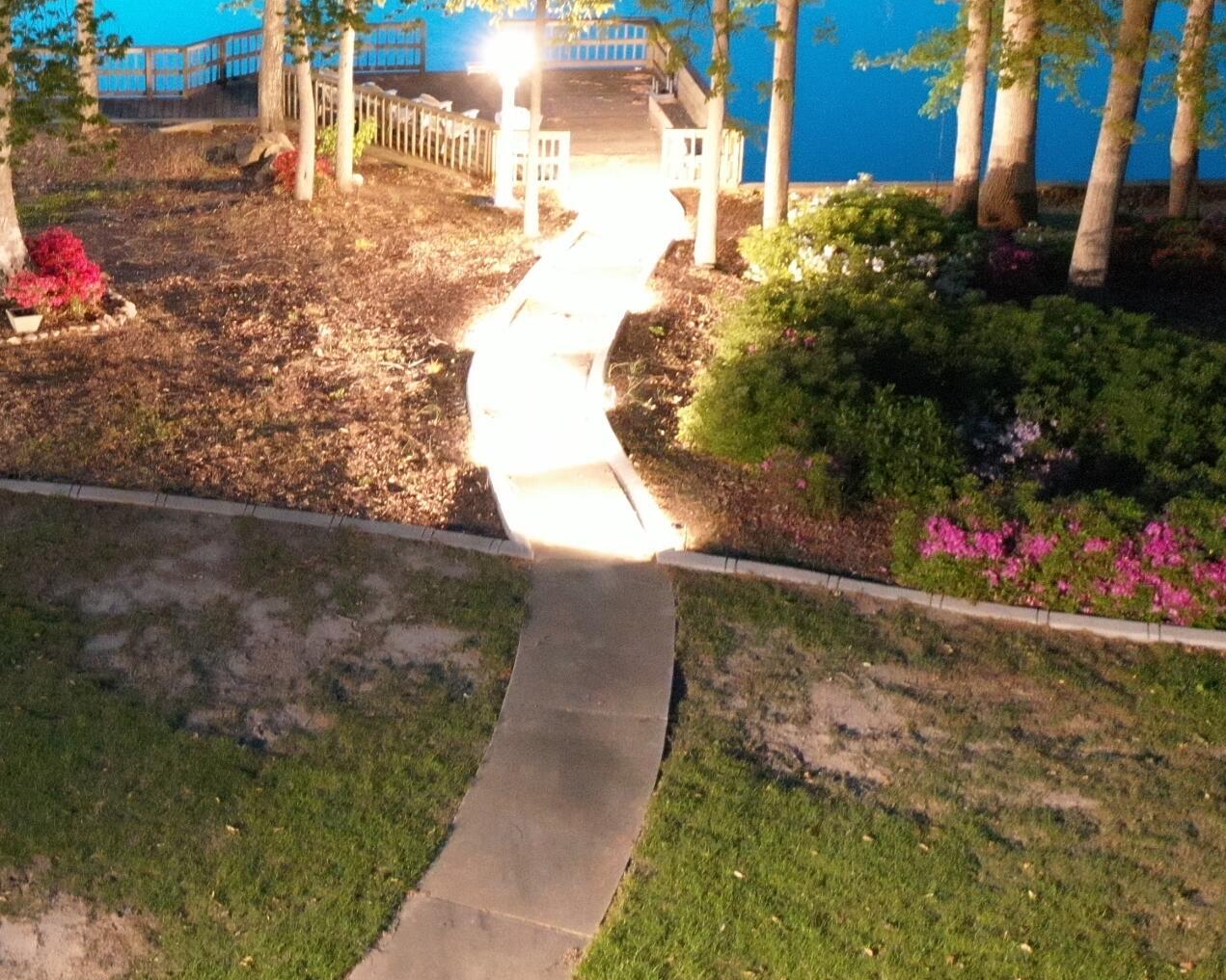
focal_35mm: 62
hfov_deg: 29.2
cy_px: 255
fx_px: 2250
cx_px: 120
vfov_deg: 24.4
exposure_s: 1/2
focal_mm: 10.26
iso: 3200
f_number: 2.8
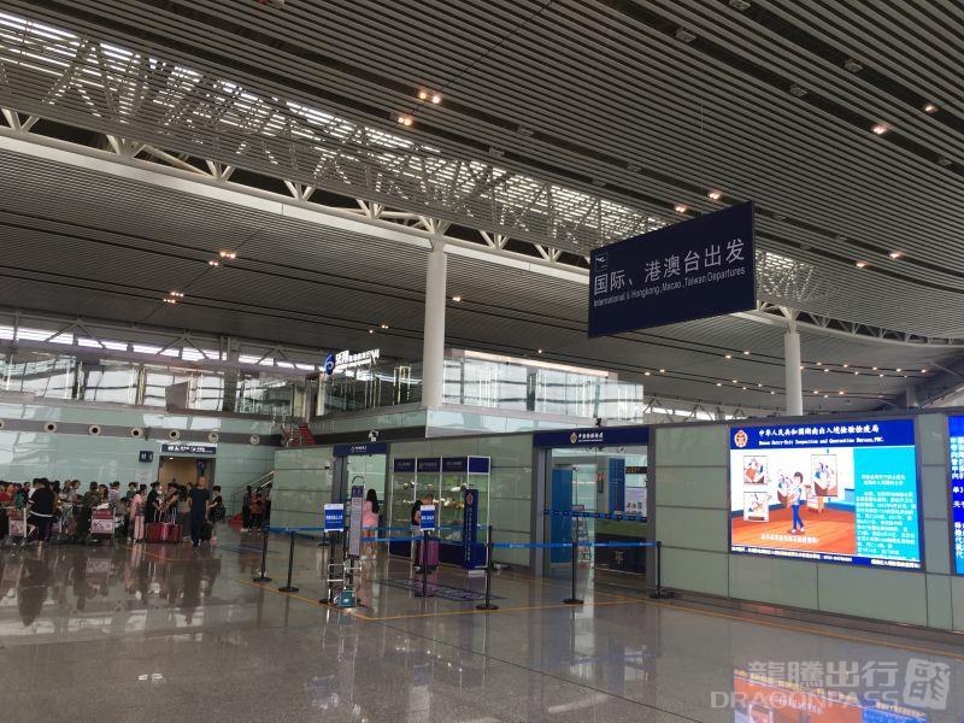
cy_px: 362
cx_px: 482
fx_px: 808
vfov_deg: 48.2
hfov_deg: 61.7
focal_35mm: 29
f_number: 2.2
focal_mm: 4.15
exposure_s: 1/50
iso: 25
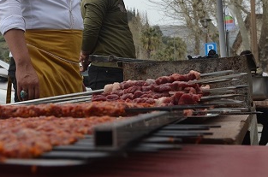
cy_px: 8
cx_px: 60
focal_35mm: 69
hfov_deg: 28.8
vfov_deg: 19.2
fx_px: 512
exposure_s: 1/160
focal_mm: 24
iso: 200
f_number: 6.3
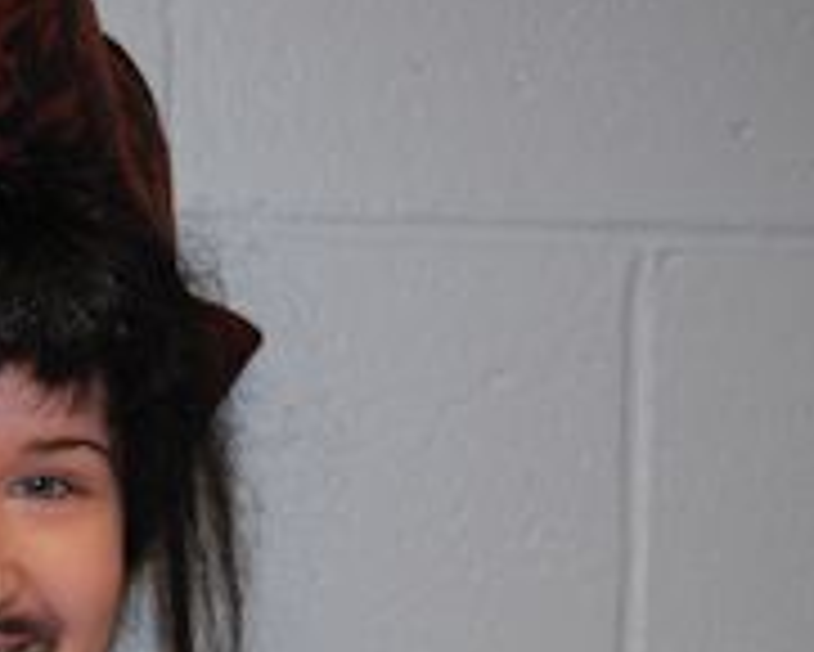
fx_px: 2868
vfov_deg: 12.9
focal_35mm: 119
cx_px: -31
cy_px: 573
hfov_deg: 15.8
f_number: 4.5
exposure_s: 1/60
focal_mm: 34
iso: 400
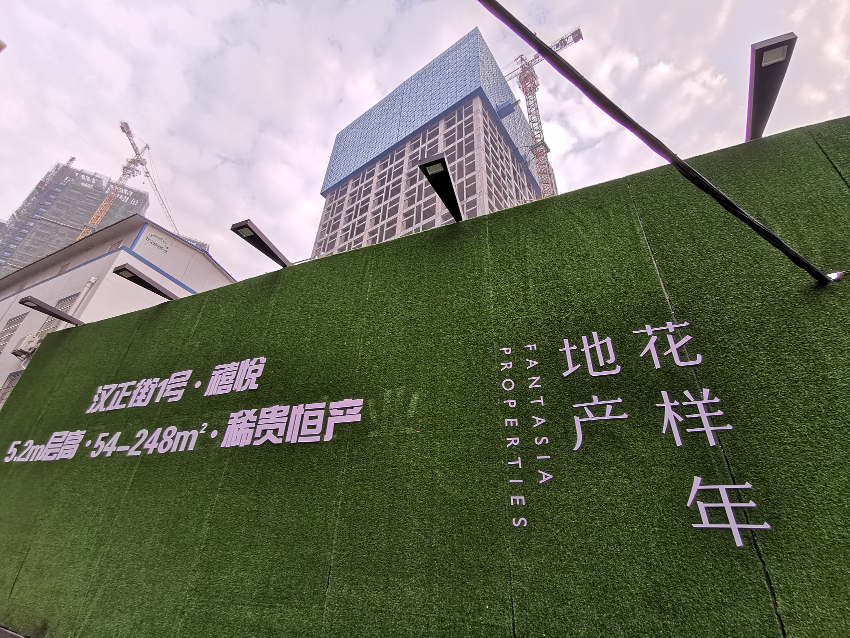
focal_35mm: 16
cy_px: 319
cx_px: 425
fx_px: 393
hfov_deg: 94.5
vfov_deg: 78.1
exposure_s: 1/100
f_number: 2.2
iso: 100
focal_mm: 3.95
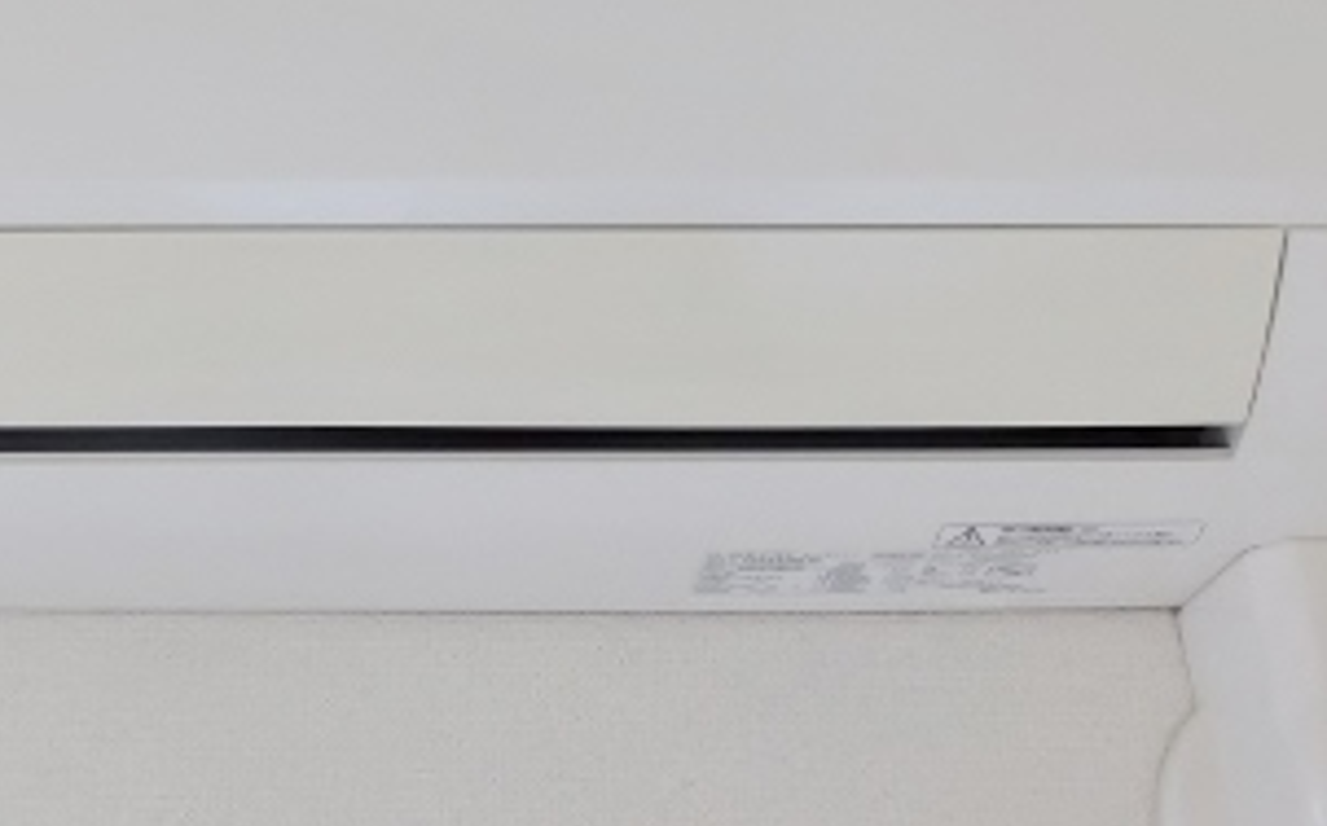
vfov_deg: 23.9
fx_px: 1951
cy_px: 343
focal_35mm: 54
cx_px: 417
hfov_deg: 37.1
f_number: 3
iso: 200
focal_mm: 4.1
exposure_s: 1/30
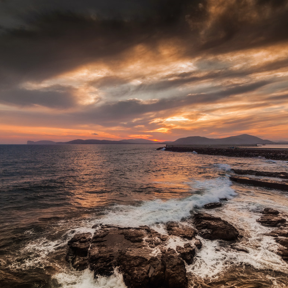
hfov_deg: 69.8
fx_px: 204
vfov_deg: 70.5
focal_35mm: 22
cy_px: 145
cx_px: 173
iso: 400
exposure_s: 1/25
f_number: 13
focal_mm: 11
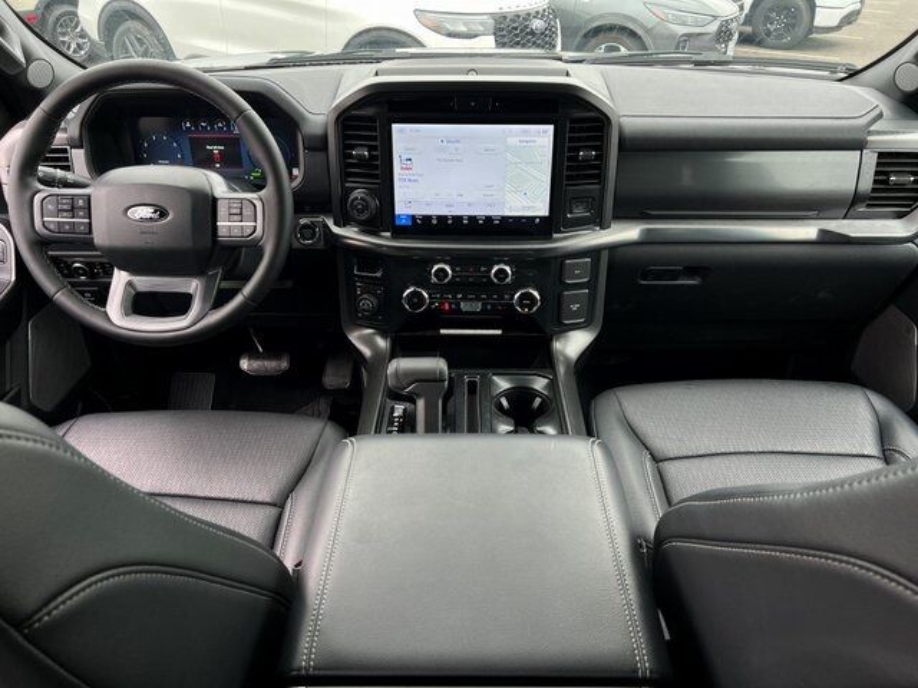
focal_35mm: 26
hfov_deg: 67.3
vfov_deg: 53.1
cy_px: 344
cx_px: 459
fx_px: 690
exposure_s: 1/137
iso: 40
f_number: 1.5
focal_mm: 5.7
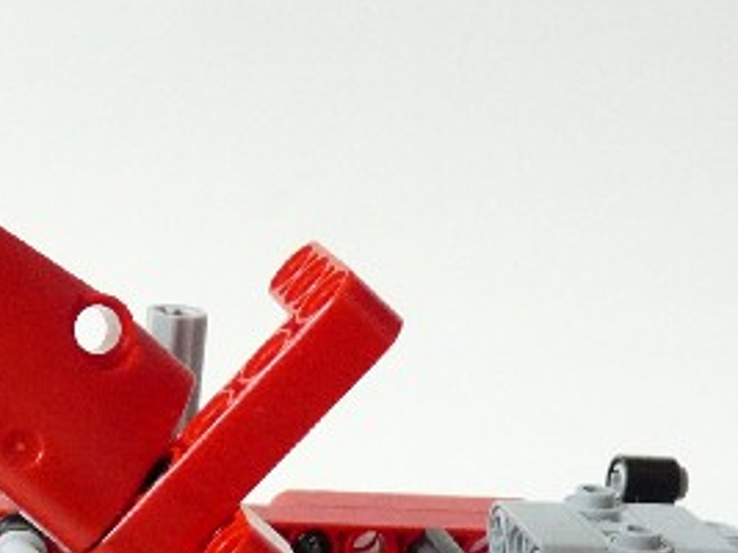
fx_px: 1726
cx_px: -17
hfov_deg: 23.1
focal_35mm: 81
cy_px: 647
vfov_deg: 17.4
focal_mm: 4.8
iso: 250
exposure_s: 1/30
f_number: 2.8
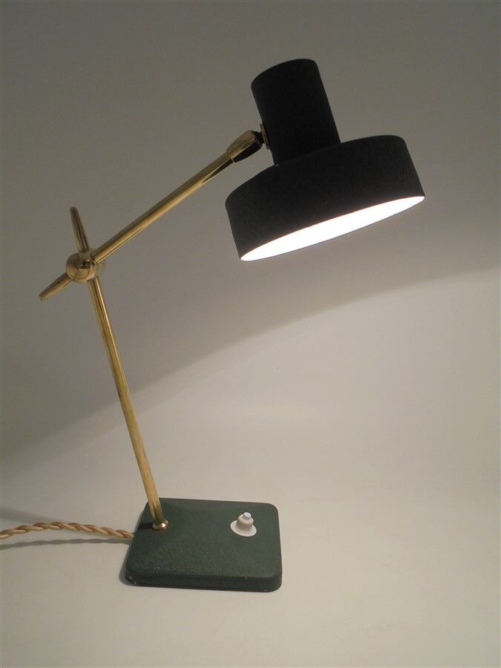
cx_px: 250
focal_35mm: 29
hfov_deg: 48.2
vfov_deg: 61.7
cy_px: 334
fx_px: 560
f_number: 3.7
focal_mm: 5.3
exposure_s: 1/30
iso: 100
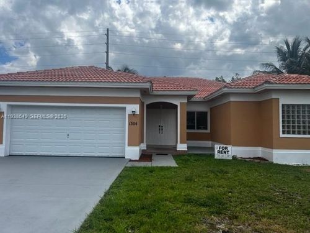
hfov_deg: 67.3
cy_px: 116
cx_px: 155
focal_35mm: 26
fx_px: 233
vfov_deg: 53.1
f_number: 1.5
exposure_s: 1/4831
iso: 50
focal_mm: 5.7
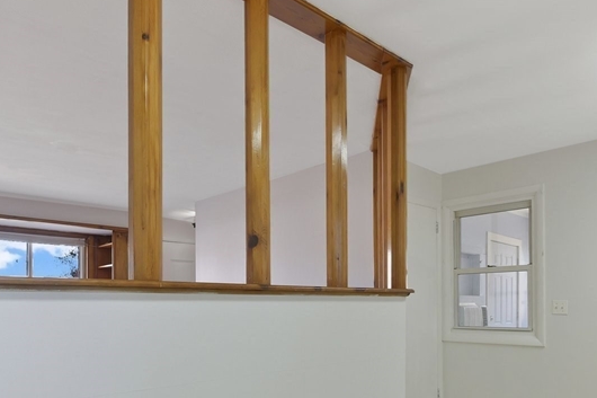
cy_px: 305
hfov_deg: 63.7
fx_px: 481
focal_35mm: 29
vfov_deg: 43.3
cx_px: 305
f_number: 8
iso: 640
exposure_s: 1/8
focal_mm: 15
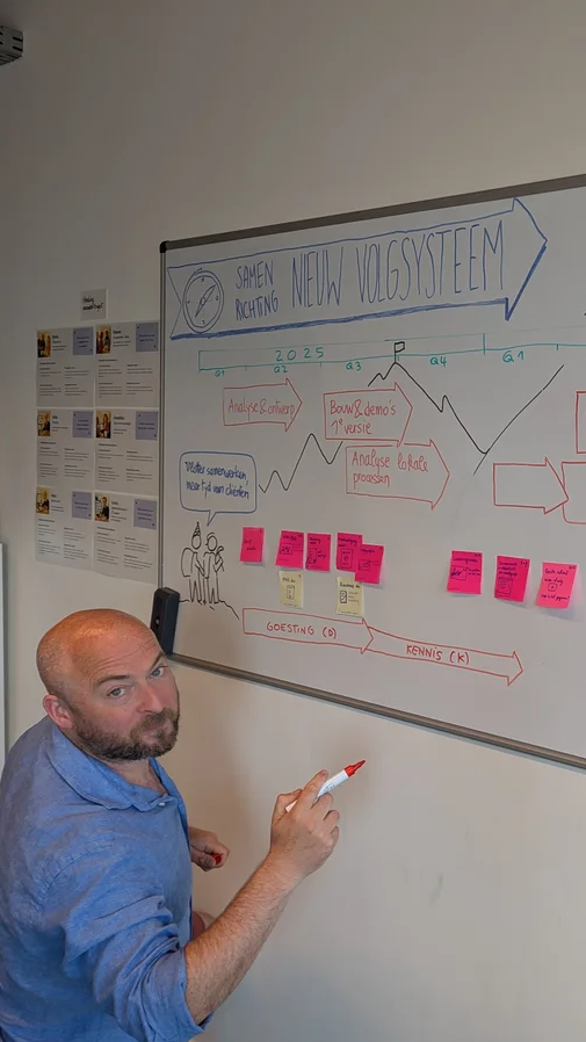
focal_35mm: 35
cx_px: 577
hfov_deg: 31.4
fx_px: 967
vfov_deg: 56.6
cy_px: 522
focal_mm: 6.81
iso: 65
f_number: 1.85
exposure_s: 1/142
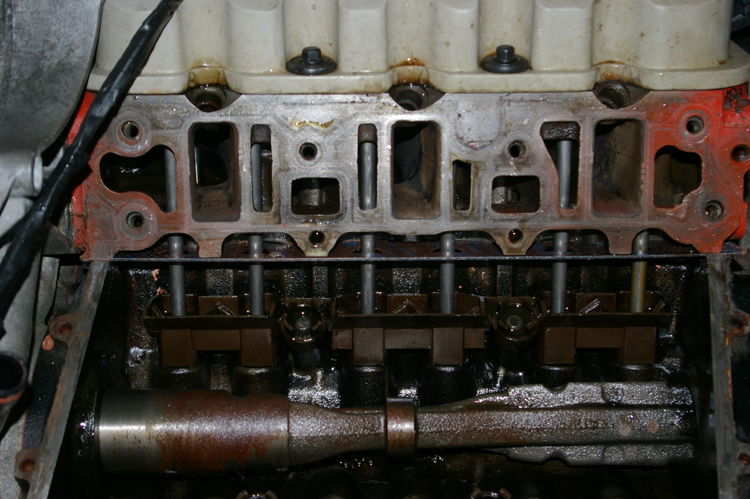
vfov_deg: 22.6
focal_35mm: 60
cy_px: 250
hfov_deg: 33.4
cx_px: 375
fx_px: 1249
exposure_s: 1/60
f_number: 4.5
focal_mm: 40
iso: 200
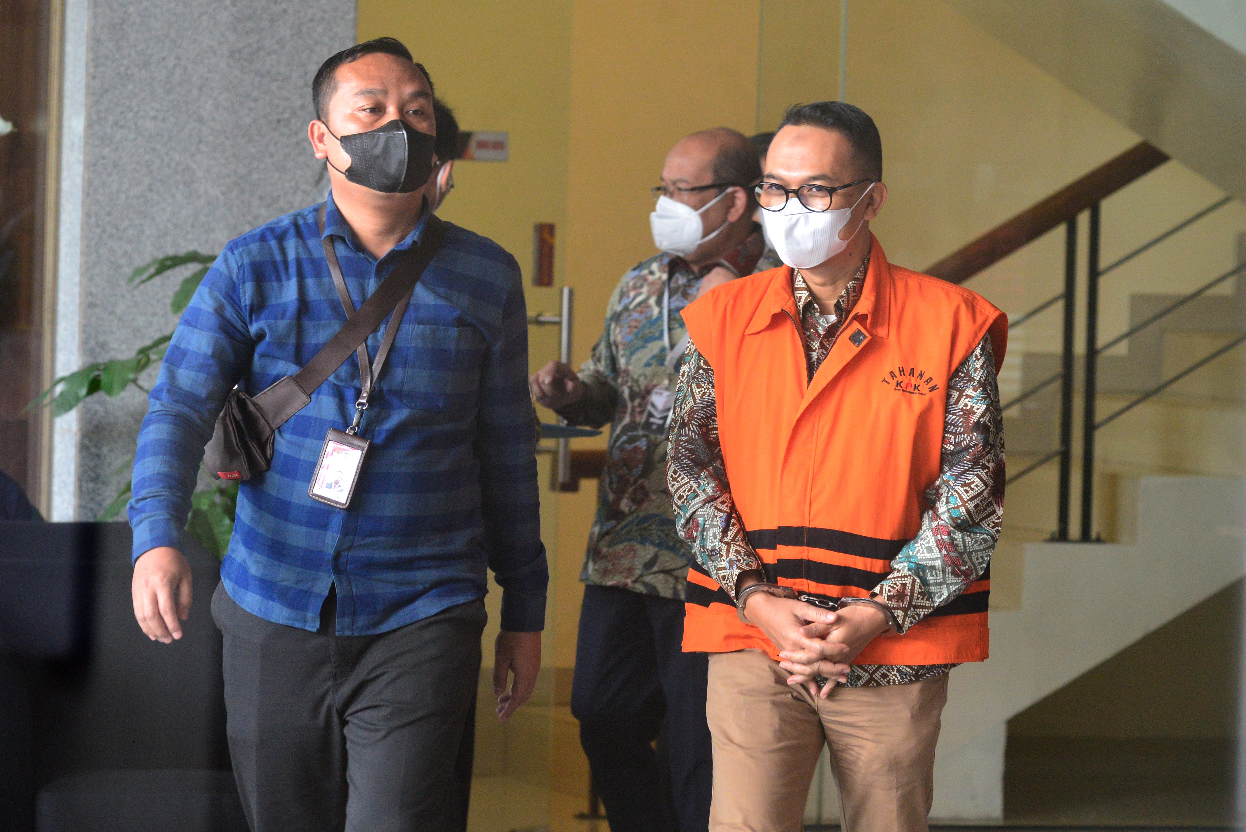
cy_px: 416
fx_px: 5366
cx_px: 623
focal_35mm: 155
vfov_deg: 8.9
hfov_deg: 13.2
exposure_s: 1/100
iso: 2500
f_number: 8
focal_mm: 155
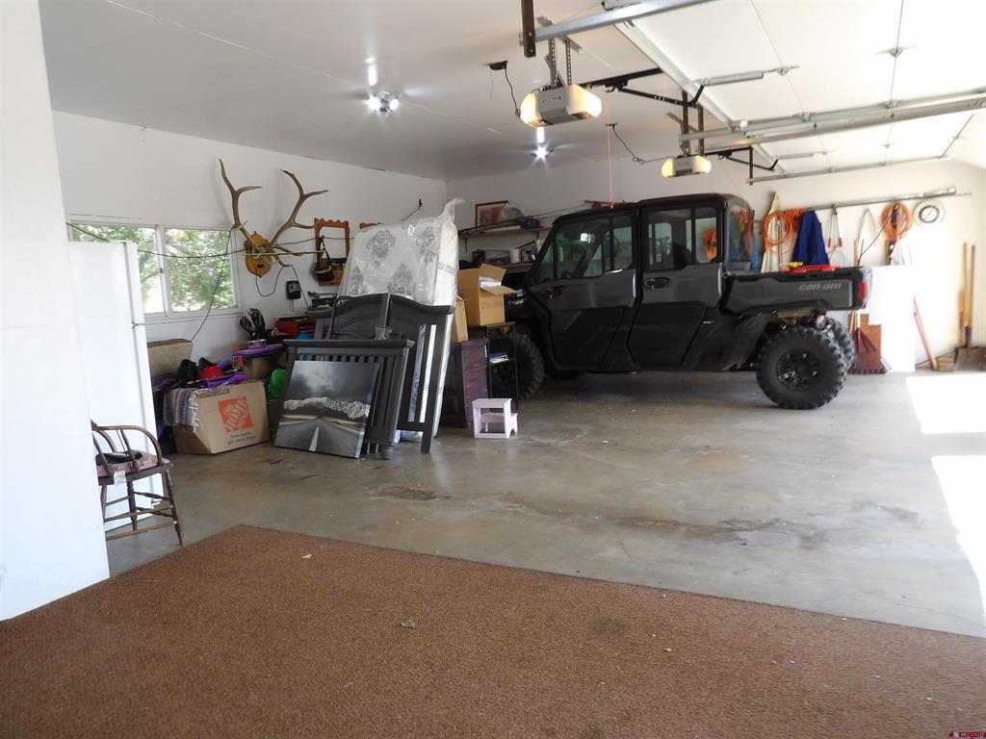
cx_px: 493
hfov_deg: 71.6
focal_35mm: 24
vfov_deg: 56.8
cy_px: 370
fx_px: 684
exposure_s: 1/35
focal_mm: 4.3
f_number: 5.6
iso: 100
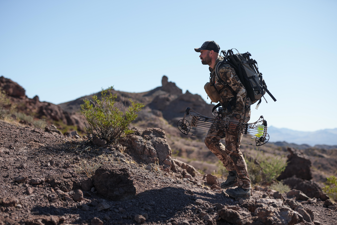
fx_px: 468
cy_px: 112
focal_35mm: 50
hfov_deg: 39.6
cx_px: 168
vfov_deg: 27.0
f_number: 2
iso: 250
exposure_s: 1/8000
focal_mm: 50
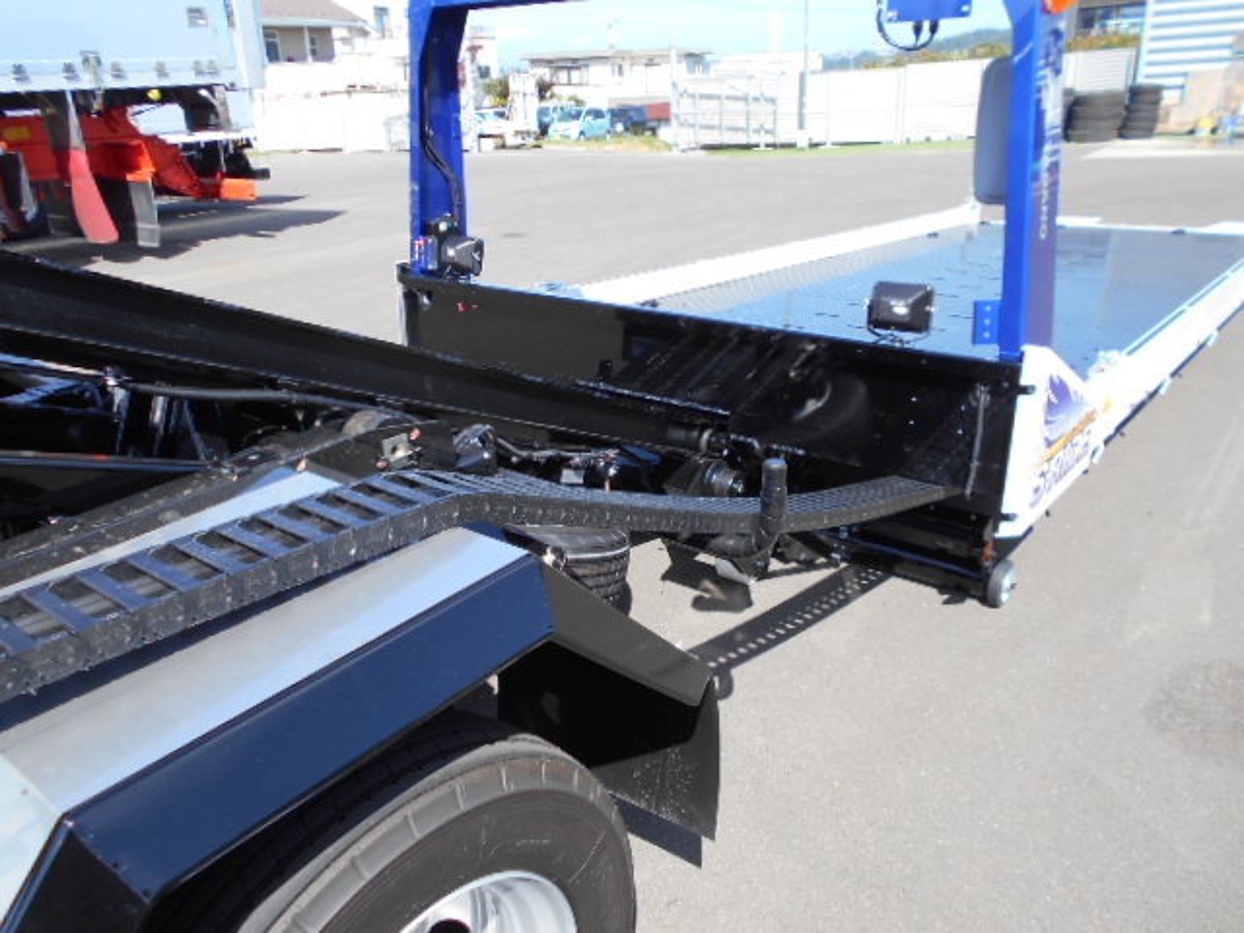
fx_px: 934
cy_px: 466
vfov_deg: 53.1
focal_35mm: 26
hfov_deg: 67.3
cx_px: 622
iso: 80
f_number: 3.2
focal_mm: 4.6
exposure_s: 1/320
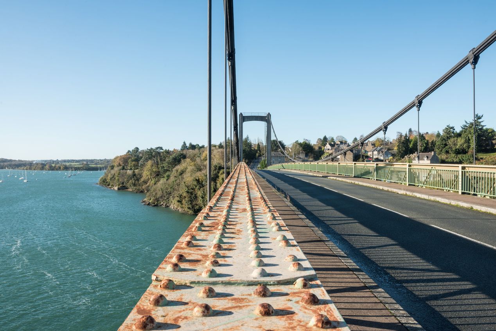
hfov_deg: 65.5
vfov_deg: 46.4
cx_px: 248
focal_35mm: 28
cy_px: 166
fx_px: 386
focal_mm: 28
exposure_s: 1/125
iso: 250
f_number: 14
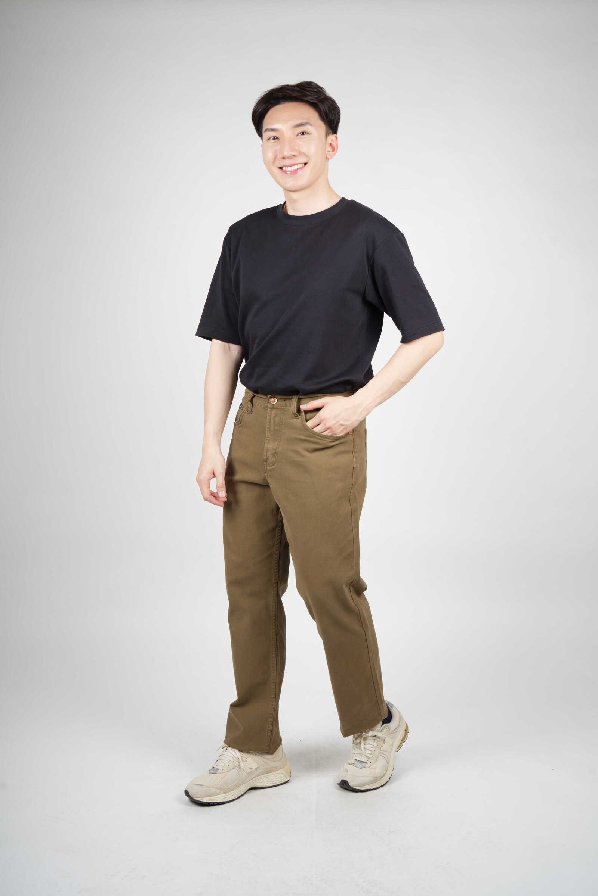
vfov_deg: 49.6
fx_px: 972
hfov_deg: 34.2
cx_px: 299
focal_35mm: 39
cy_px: 448
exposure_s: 1/160
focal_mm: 39
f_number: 9
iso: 125
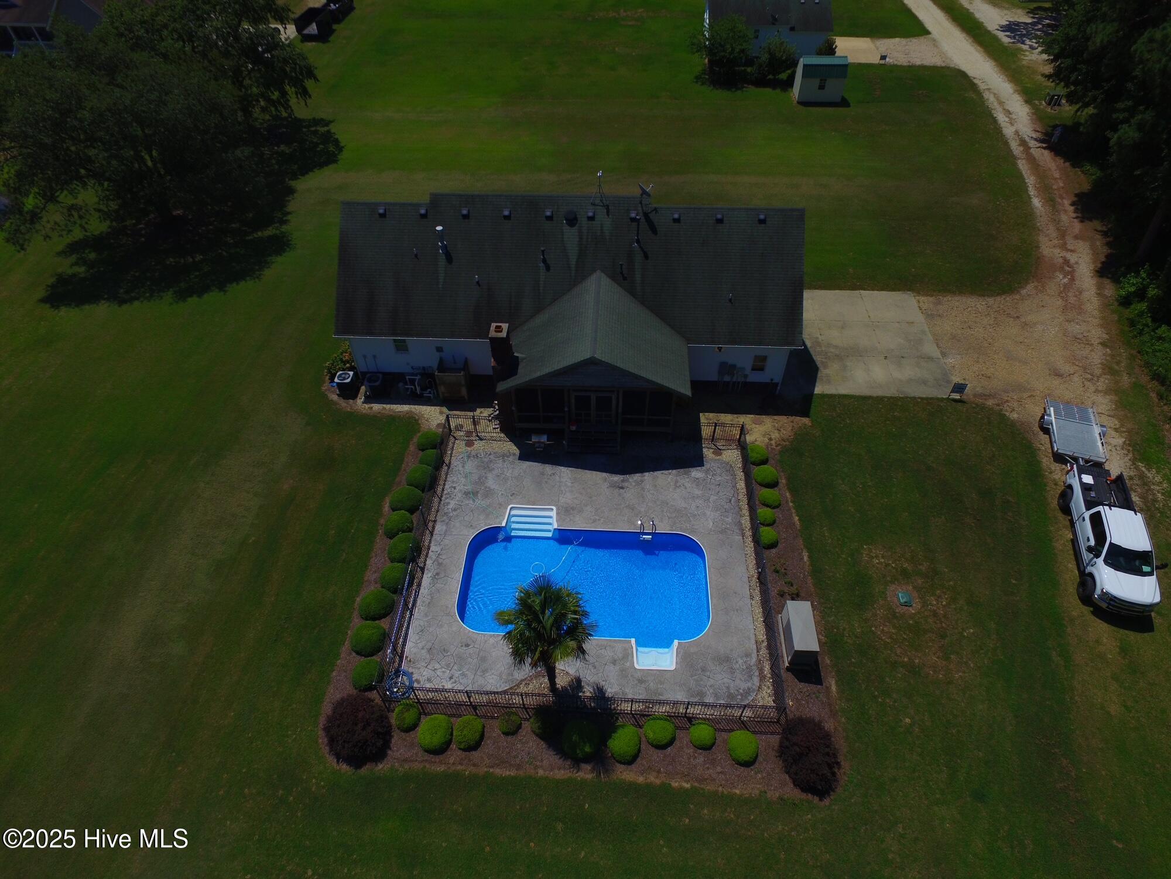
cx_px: 586
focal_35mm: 20
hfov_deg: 81.7
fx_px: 677
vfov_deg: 66.0
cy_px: 440
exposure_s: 1/3077
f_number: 2.8
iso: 100
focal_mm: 3.61
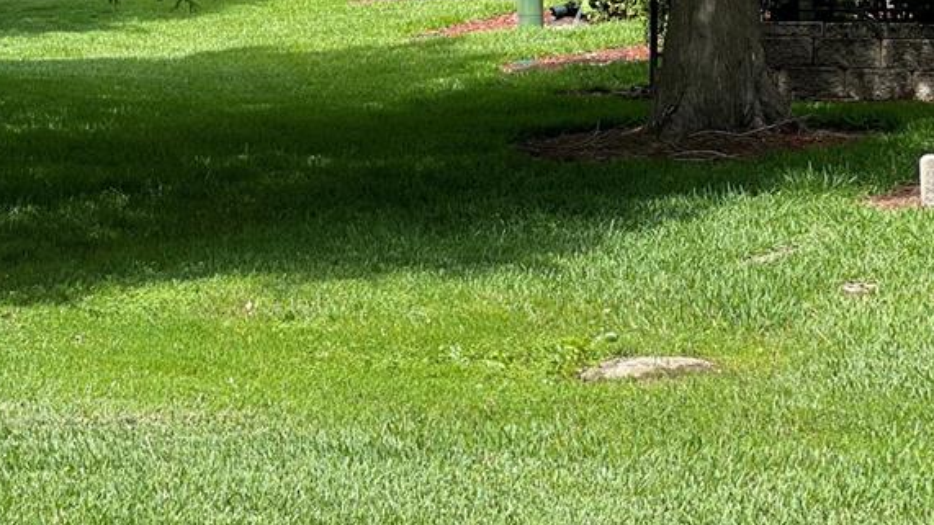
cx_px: 242
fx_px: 3095
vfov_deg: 9.7
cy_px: 221
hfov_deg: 17.1
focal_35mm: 125
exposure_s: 1/508
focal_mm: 7.5
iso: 32
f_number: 2.2
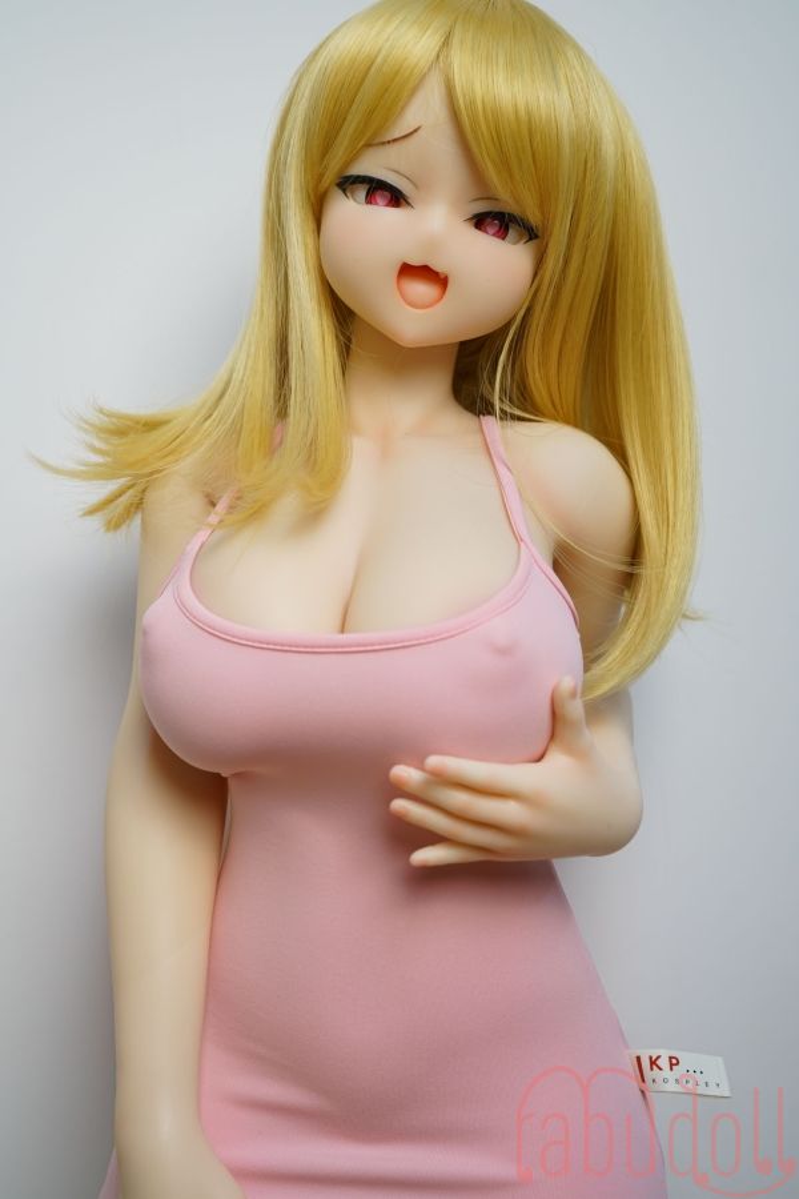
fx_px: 1165
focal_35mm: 35
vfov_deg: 54.4
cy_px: 600
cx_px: 400
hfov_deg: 37.9
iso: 400
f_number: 4.5
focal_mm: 35
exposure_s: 1/100
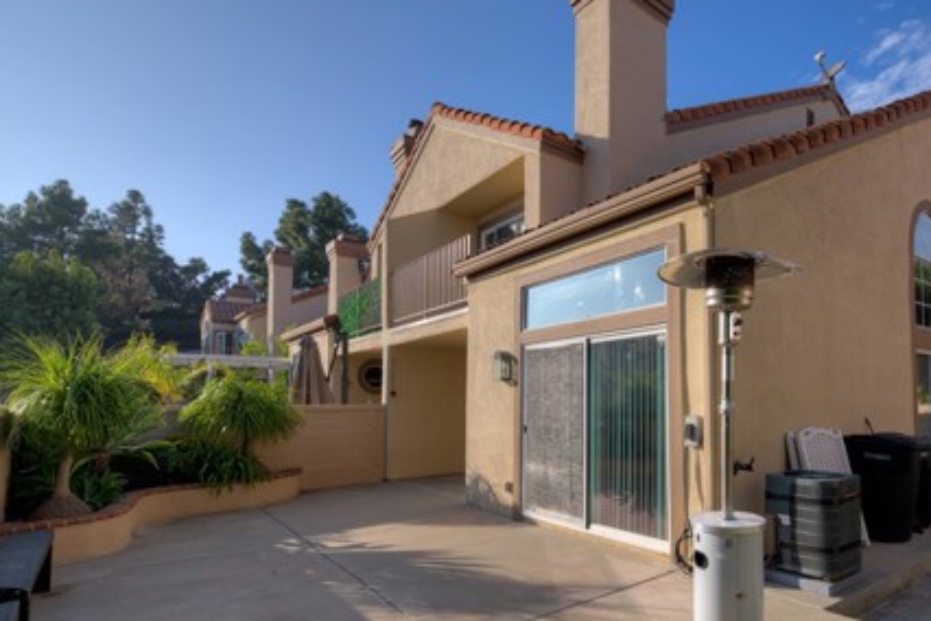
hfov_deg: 78.6
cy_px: 367
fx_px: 543
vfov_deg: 59.1
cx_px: 621
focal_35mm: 21
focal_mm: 14
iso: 64
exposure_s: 1/60
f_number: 8
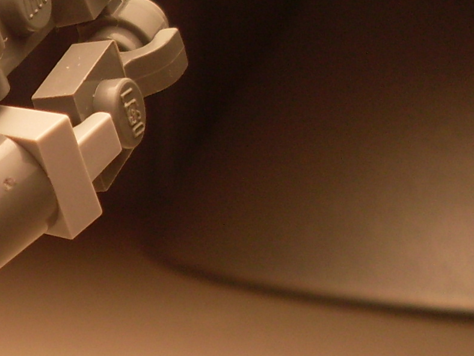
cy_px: 164
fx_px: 1712
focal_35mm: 125
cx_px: -214
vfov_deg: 11.9
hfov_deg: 14.8
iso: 80
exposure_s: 1/350
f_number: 2.8
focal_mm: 6.3
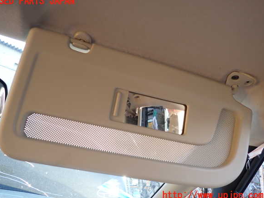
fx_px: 198
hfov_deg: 67.3
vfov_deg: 53.1
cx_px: 129
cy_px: 98
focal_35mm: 26
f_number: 2
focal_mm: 4.5
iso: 100
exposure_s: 1/100
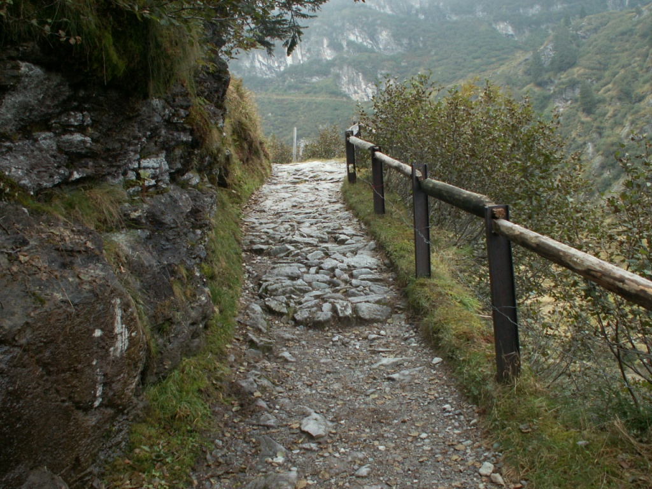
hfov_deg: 52.6
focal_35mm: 35
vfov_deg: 40.7
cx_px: 326
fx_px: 659
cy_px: 244
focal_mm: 5.86
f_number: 3.5
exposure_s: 1/50
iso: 50
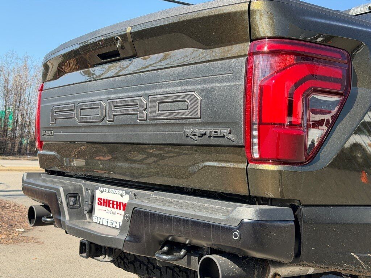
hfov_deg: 39.7
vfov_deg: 30.3
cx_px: 186
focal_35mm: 48
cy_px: 139
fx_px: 514
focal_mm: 6.76
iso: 100
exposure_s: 1/1285
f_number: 1.78
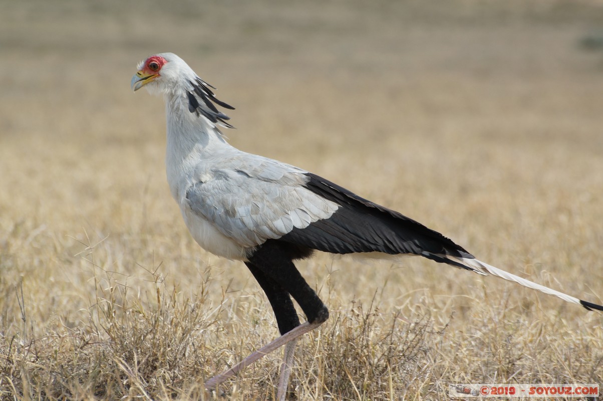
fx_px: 7529
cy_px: 200
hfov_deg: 4.6
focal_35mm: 450
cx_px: 302
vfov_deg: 3.0
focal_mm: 300
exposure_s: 1/500
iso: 400
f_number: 8
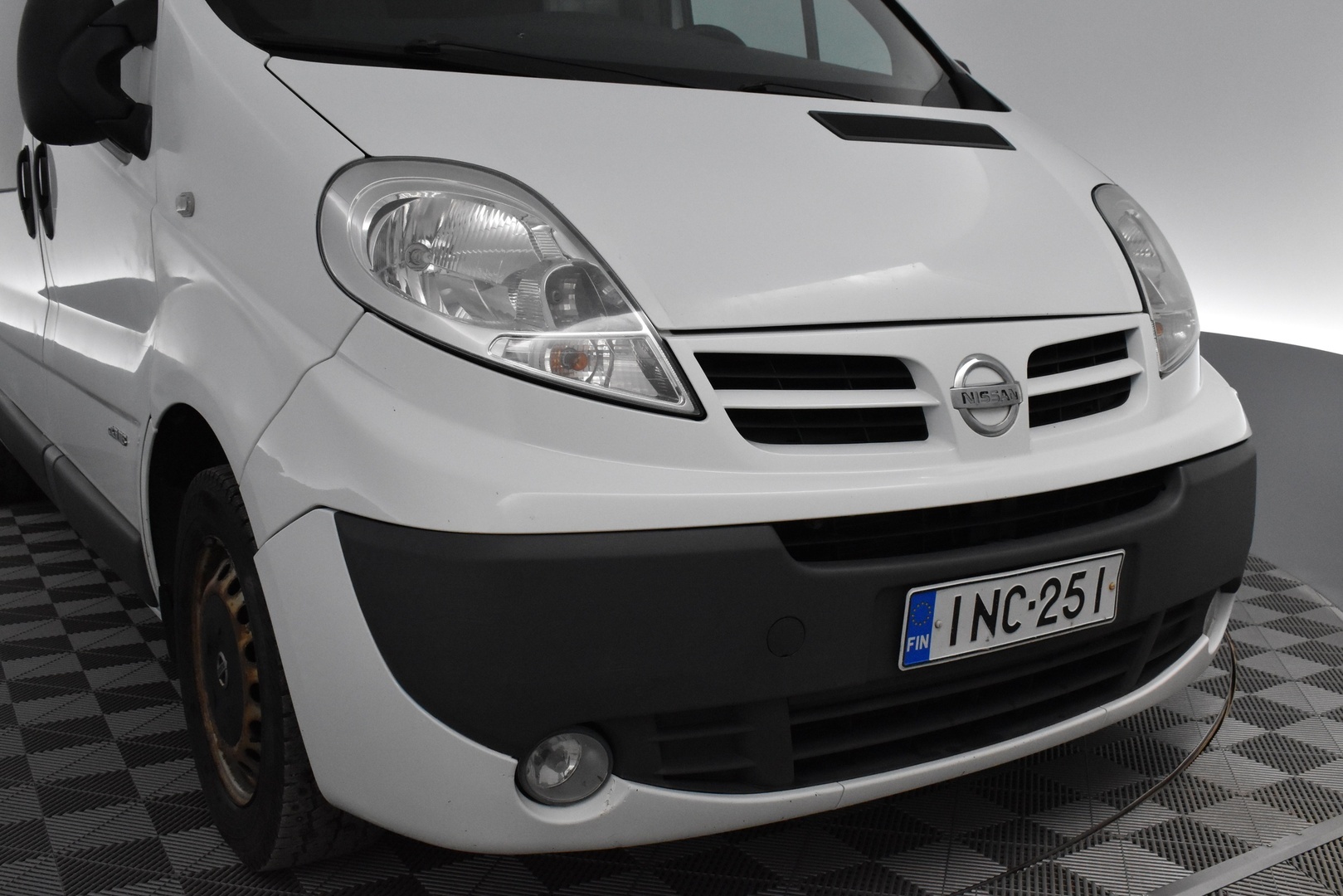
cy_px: 448
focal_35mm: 36
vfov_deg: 36.9
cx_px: 672
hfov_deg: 53.1
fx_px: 1343
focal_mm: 24
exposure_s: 1/200
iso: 3200
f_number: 8
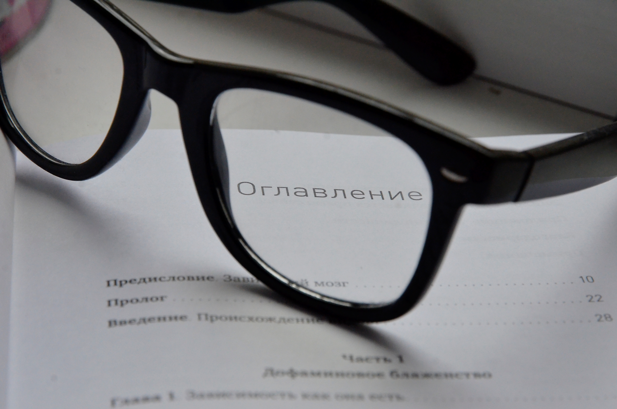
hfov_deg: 16.1
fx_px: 2181
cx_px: 308
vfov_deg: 10.7
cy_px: 204
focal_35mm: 128
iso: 2500
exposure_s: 1/500
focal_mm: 85
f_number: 11
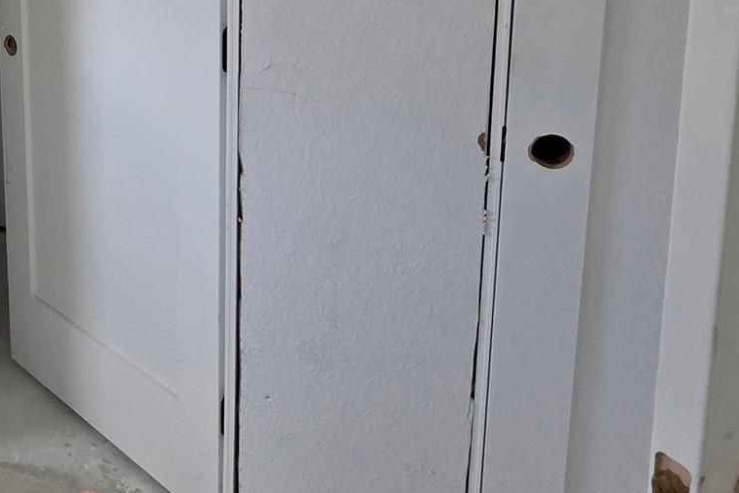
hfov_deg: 44.3
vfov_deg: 33.1
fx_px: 760
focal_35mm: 37
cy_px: 6
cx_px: 2
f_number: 1.9
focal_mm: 2.2
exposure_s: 1/359
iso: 500
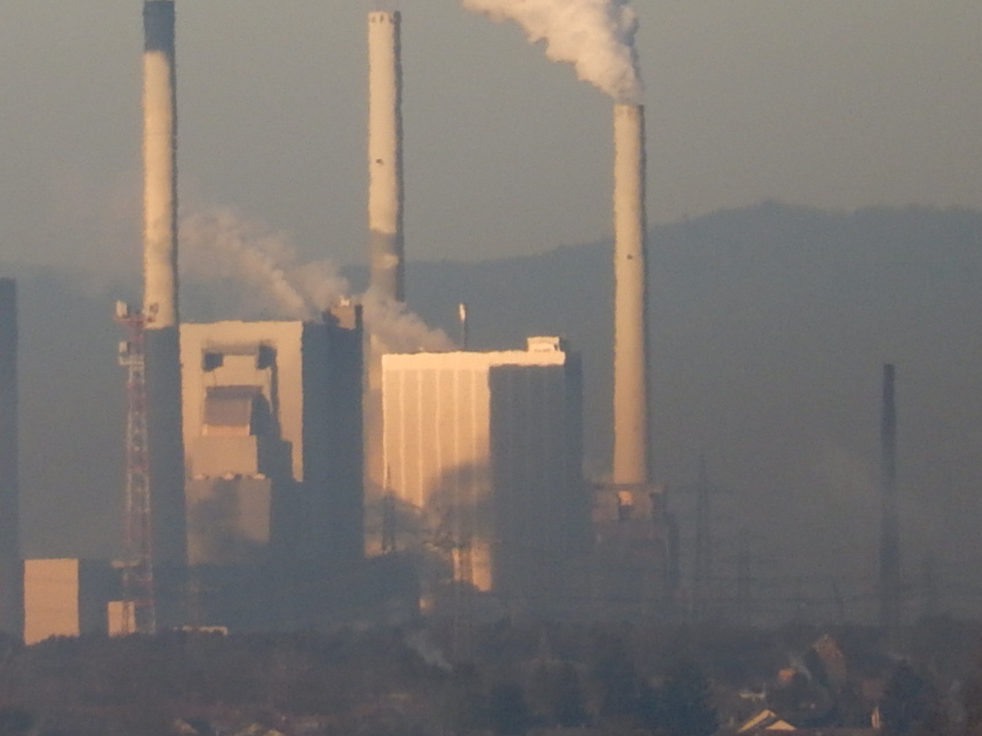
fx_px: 48383
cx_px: -88
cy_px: -196
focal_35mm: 1706
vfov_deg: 0.9
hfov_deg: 1.2
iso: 125
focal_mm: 112.2
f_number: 6.4
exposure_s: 1/320
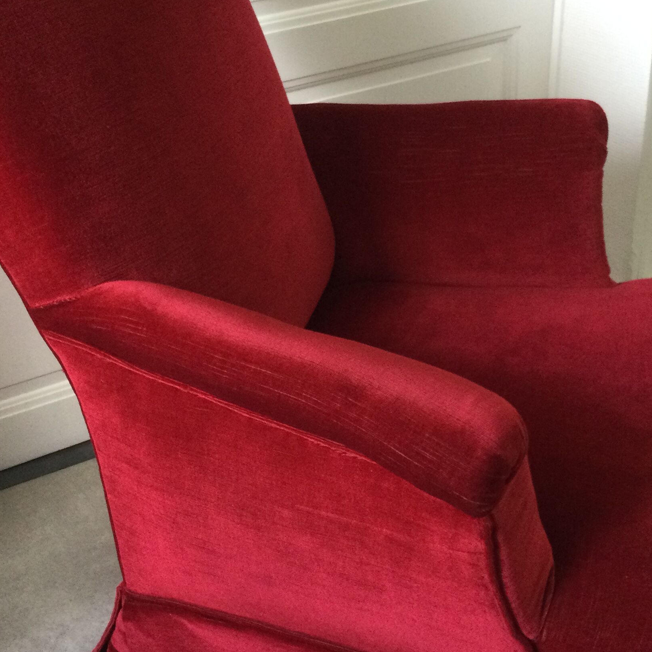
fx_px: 1172
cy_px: 387
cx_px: 352
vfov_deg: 31.0
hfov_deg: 31.1
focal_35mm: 55
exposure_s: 1/33
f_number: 2.4
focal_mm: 3.3
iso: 160
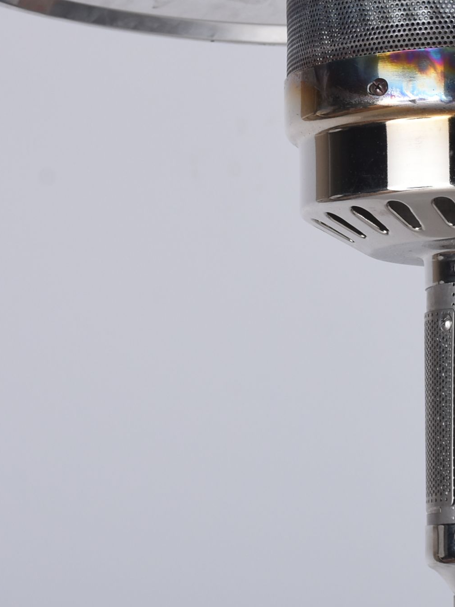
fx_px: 3470
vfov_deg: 10.0
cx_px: 518
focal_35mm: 198
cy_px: 180
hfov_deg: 7.5
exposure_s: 1/200
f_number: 10
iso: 320
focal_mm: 62
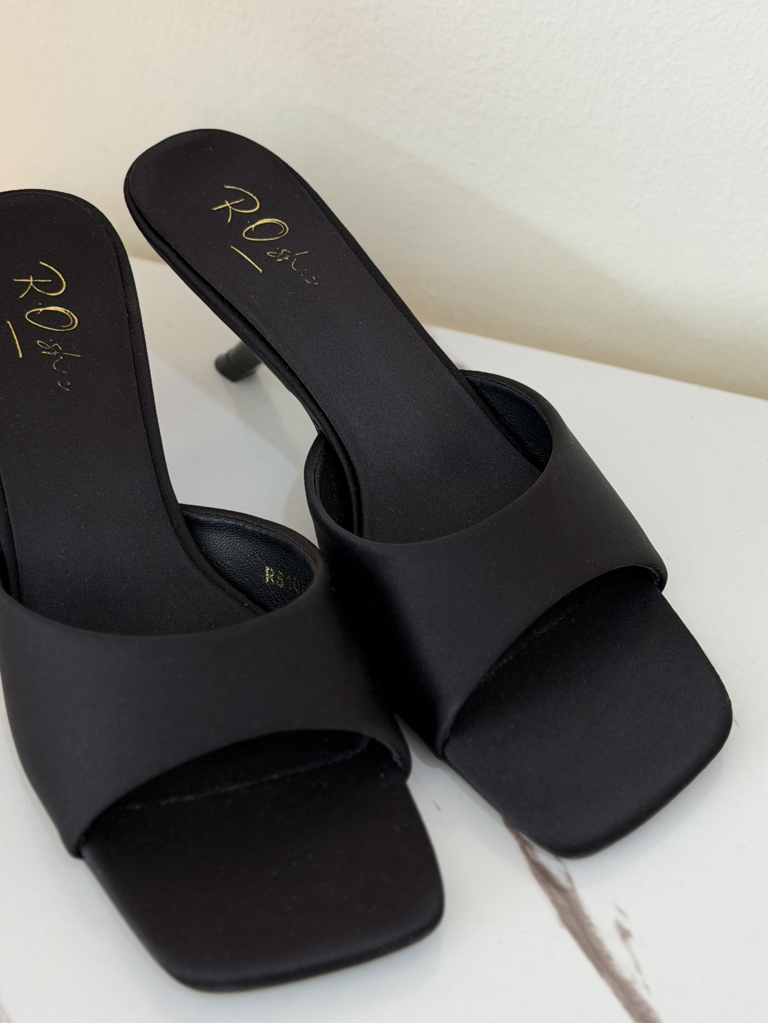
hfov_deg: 22.6
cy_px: 417
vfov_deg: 29.8
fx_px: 1923
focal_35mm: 65
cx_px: 337
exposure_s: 1/121
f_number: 1.78
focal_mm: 6.76
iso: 64
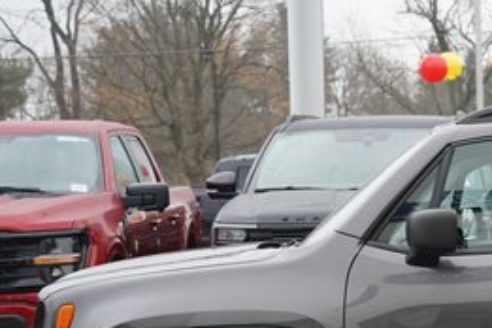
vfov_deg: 9.8
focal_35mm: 140
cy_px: 259
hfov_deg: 14.3
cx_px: 562
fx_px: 1913
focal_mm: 57
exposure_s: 1/60
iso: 100
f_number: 4
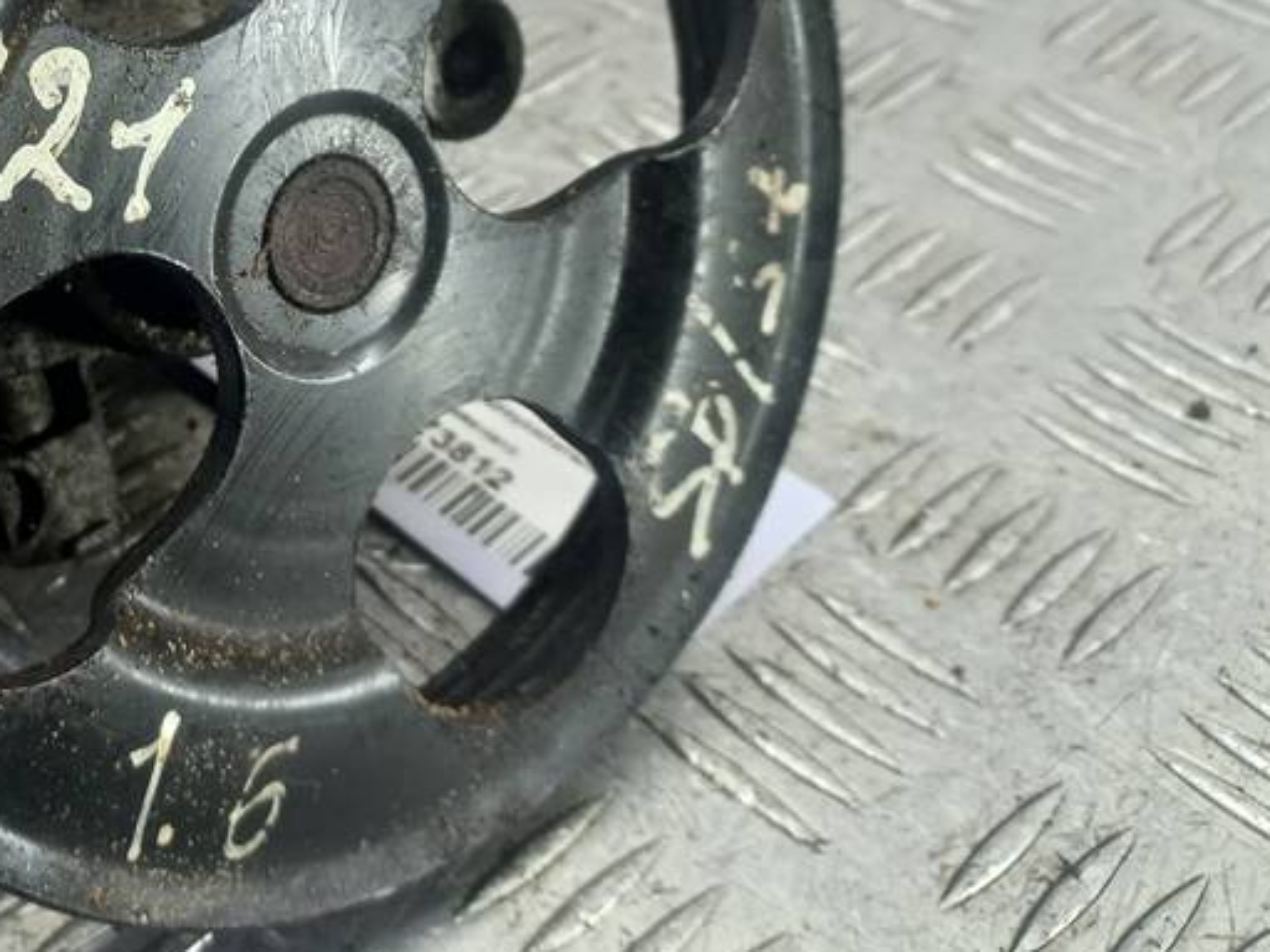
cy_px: 174
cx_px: 107
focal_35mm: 50
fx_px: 1834
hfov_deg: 35.7
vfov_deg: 28.4
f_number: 1.8
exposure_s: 1/50
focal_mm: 4.6
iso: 100
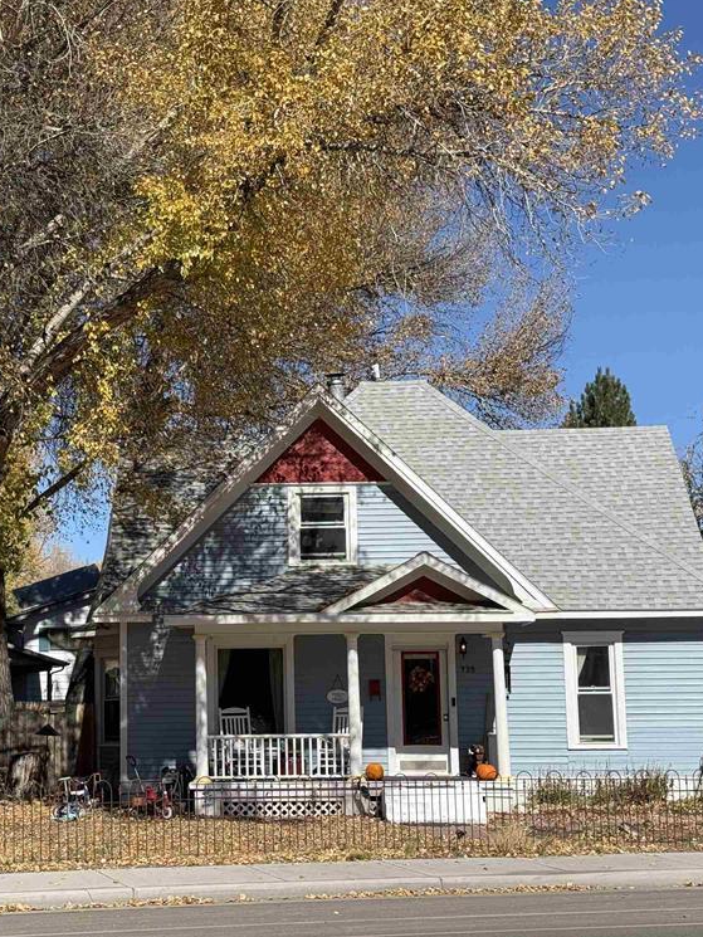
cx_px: 224
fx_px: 1787
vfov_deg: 29.4
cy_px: 473
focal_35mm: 66
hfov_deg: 22.2
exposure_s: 1/5208
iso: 64
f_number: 1.78
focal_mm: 6.76
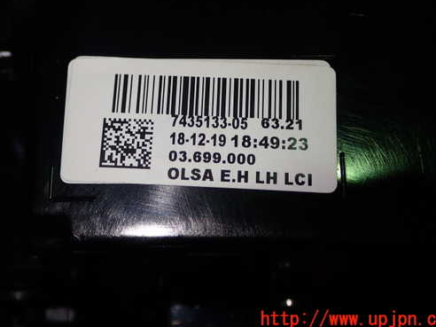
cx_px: 195
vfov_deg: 29.0
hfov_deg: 38.1
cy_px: 131
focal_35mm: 50
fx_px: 630
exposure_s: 1/80
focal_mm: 7.31
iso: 100
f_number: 2.8
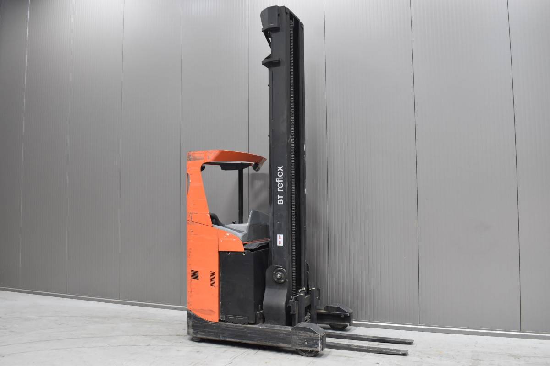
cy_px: 183
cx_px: 275
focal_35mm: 30
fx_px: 458
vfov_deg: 43.6
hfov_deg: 61.9
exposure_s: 1/20
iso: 1250
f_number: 5.6
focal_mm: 20
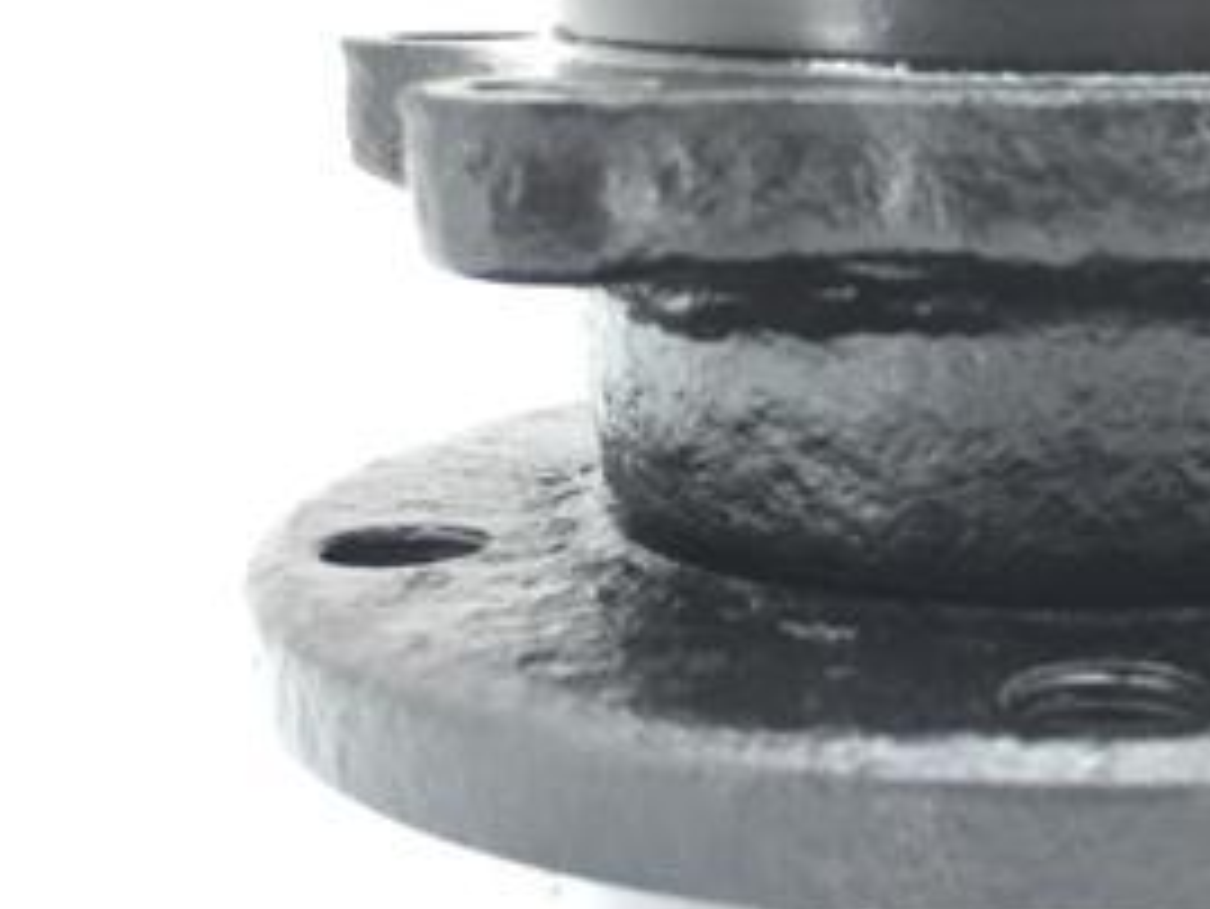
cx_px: 1111
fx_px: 2413
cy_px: 500
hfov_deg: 27.1
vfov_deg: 21.3
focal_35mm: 69
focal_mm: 4.15
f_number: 2.2
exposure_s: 1/100
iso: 25
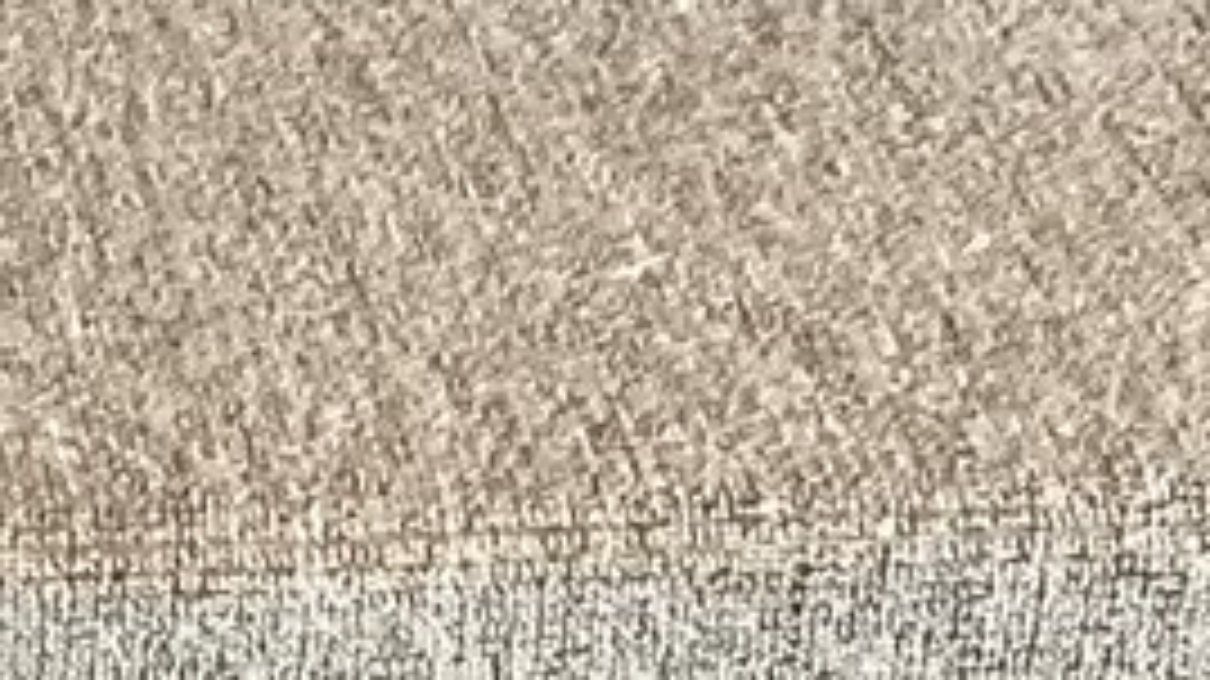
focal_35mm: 190
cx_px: -29
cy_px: 2110
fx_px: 6093
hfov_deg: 11.2
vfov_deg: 5.9
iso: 250
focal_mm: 3.3
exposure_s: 1/50
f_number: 2.4
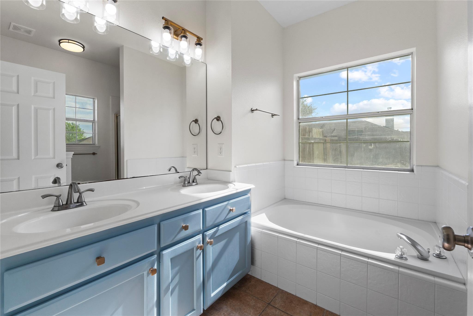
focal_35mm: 15
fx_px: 197
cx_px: 236
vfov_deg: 77.3
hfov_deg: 100.4
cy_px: 158
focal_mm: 10
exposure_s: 1/20
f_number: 11
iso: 250
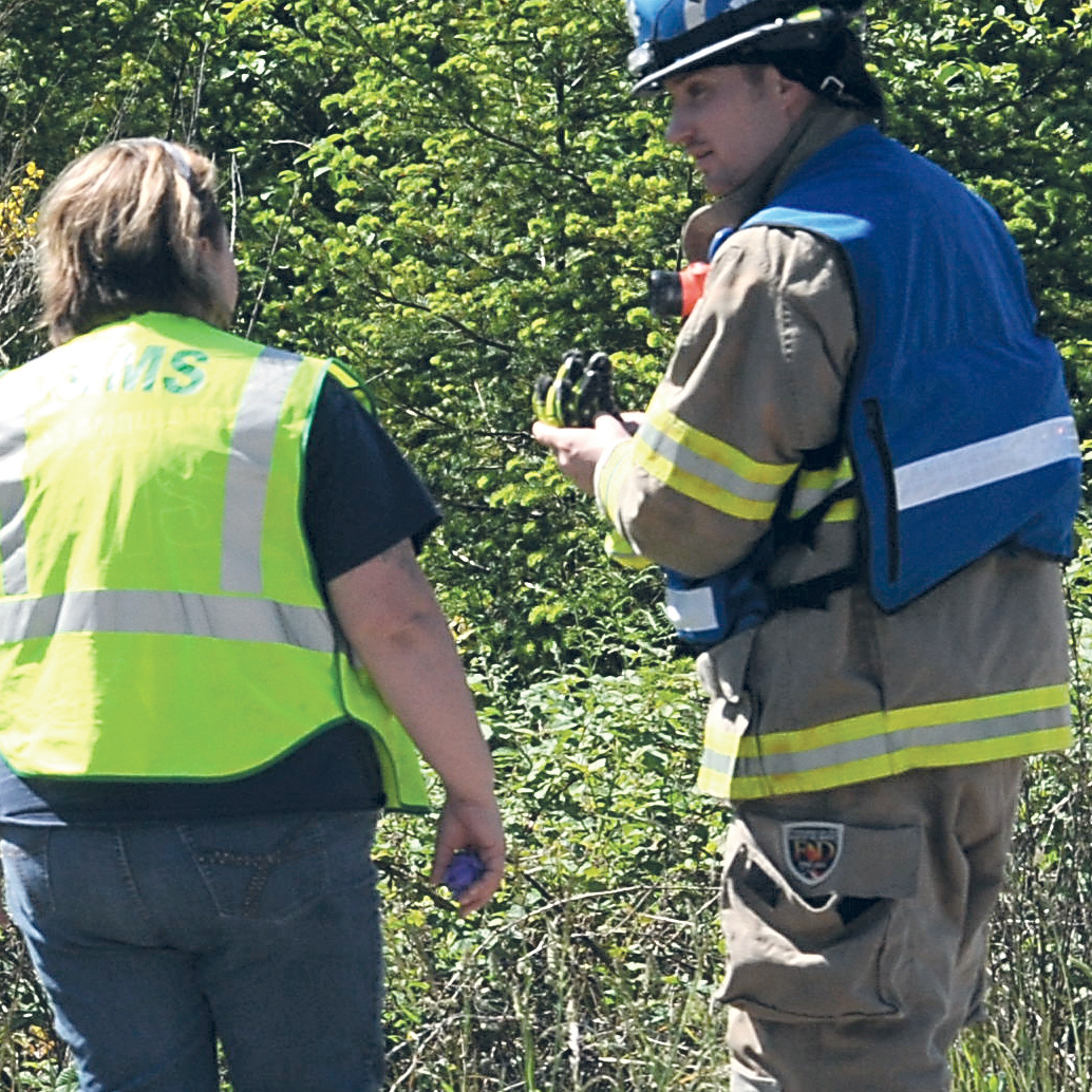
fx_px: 15597
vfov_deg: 4.0
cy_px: 624
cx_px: -1051
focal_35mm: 437
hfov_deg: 4.0
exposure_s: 1/640
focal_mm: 125
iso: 640
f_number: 13
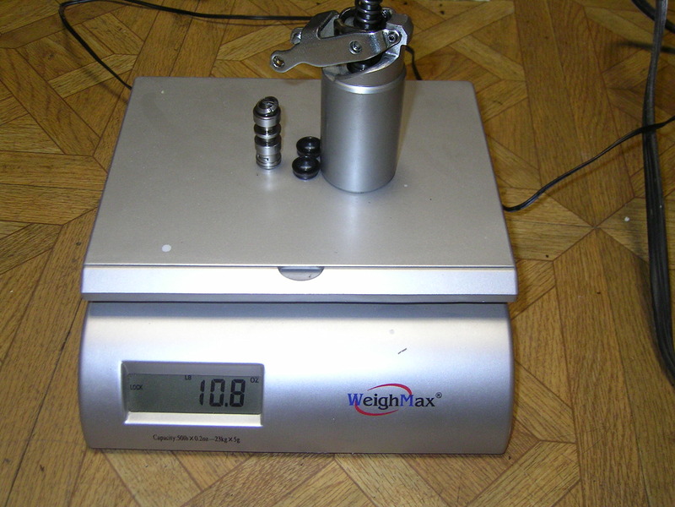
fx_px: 702
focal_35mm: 36
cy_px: 254
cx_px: 338
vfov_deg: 39.7
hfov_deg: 51.4
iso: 100
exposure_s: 1/30
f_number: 2.8
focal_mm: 5.6
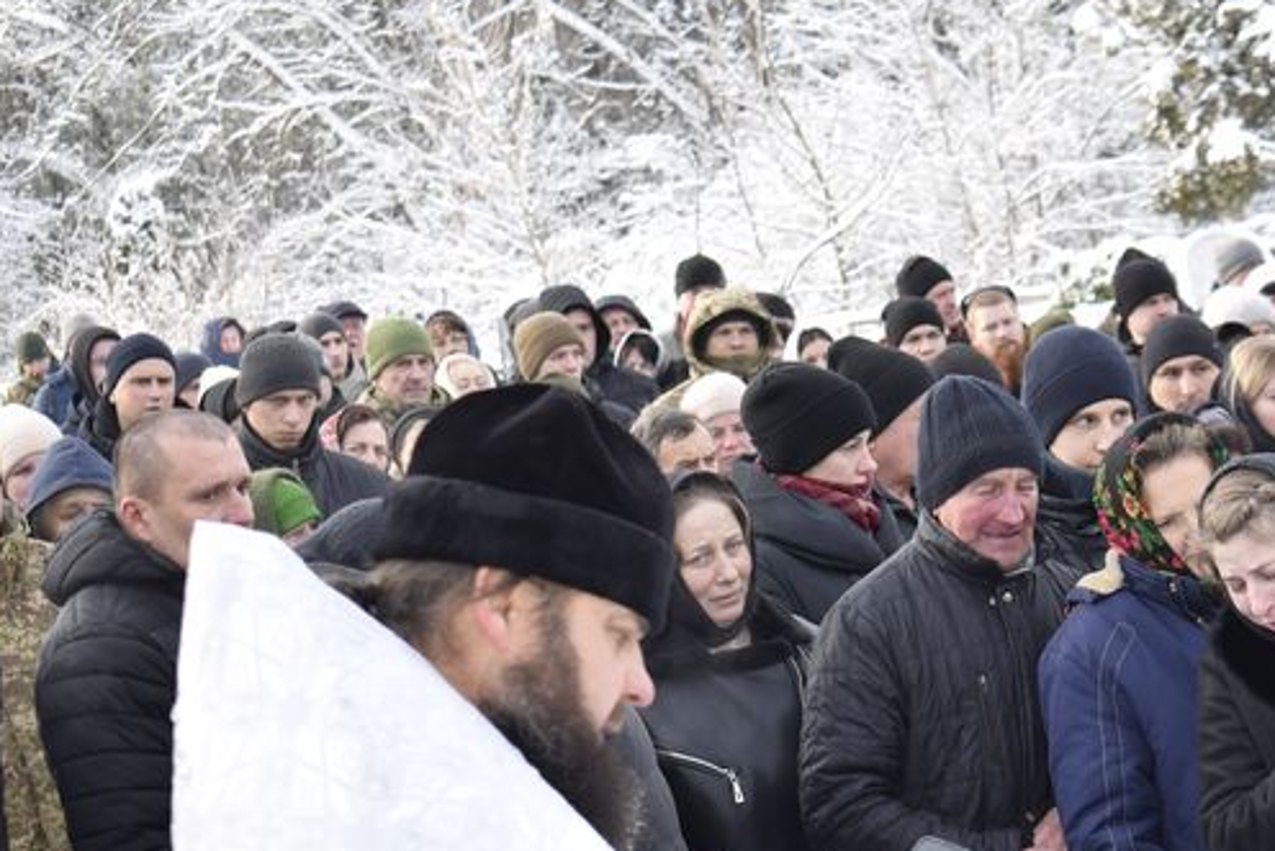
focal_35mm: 125
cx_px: 938
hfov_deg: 16.3
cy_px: 443
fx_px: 4419
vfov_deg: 11.0
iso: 200
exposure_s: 1/200
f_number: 5.6
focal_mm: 55
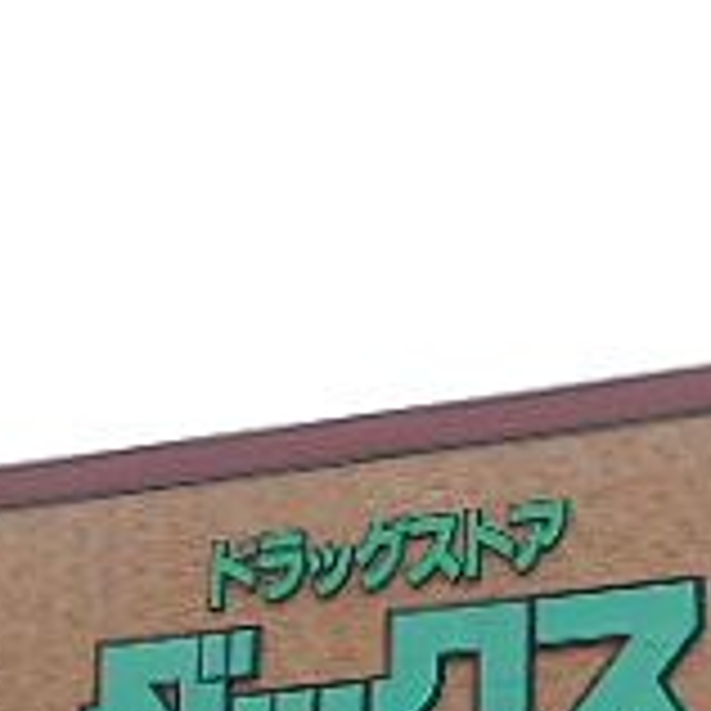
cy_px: 778
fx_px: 2161
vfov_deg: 18.0
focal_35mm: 93
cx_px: 504
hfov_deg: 18.6
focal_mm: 4.6
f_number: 3.2
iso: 80
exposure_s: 1/200
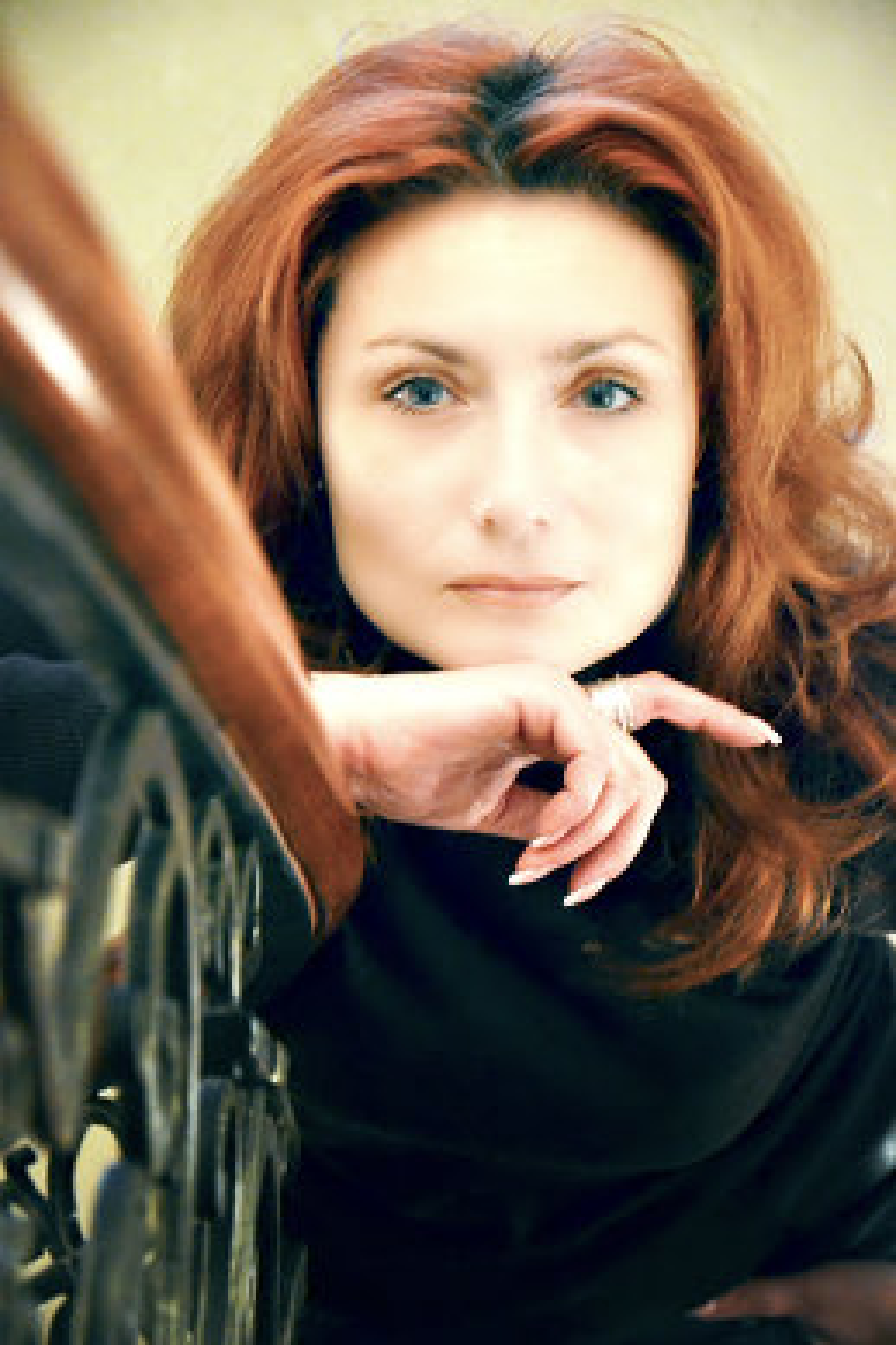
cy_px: 672
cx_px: 448
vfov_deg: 15.2
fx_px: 5044
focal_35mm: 135
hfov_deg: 10.2
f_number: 5.6
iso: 3200
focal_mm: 90
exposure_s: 1/30
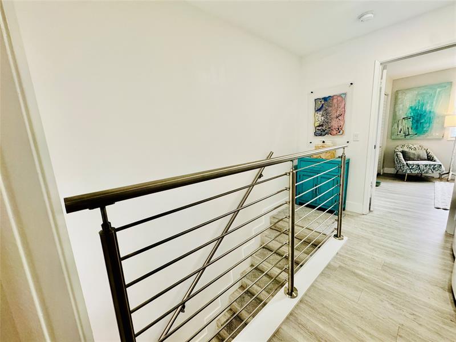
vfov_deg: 85.7
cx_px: 228
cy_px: 171
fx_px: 184
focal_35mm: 14
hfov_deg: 102.1
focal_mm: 2.22
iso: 320
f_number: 2.2
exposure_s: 1/120
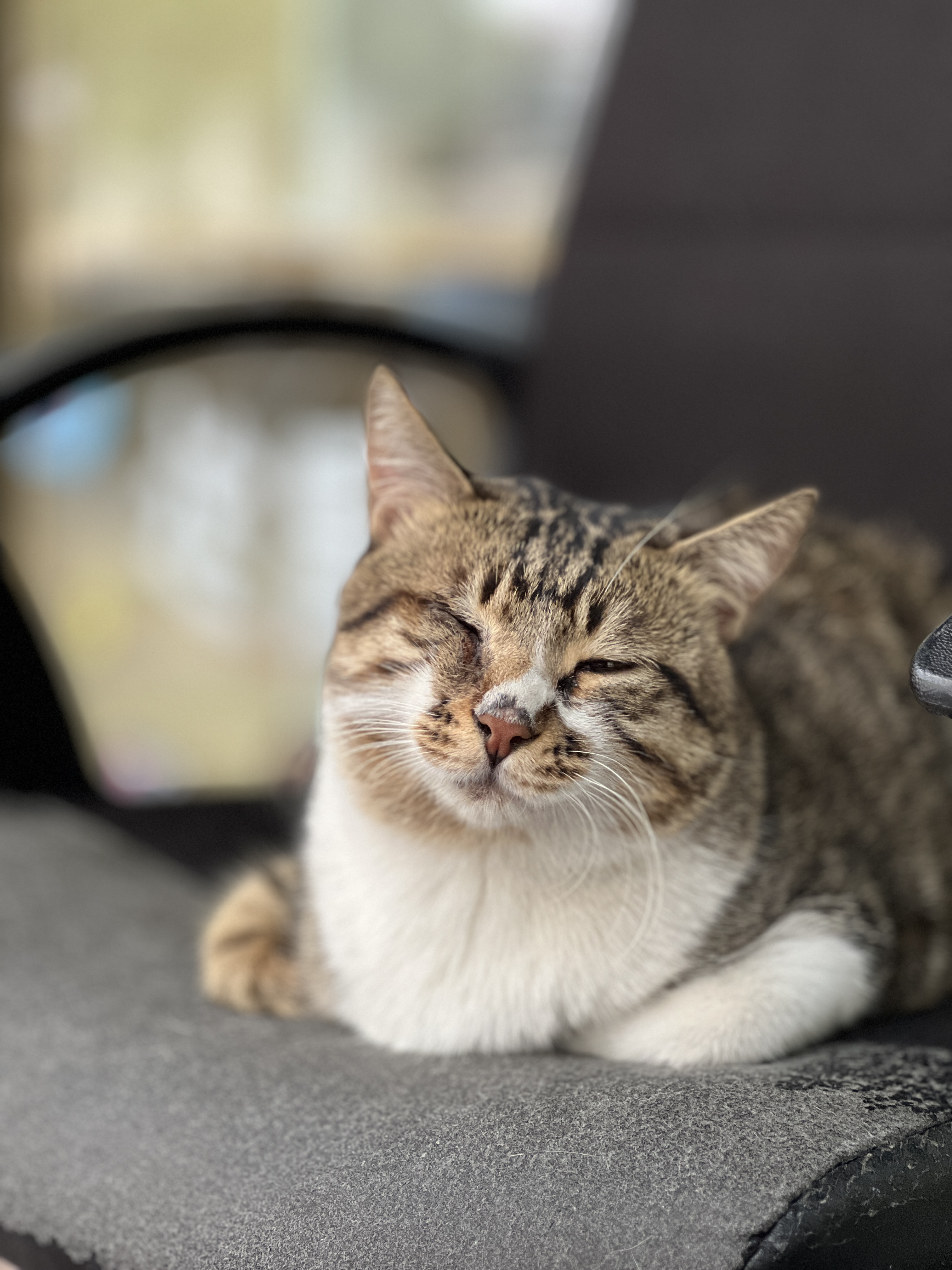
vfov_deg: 25.3
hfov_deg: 19.1
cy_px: 635
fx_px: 2824
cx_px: 476
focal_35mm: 77
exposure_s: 1/62
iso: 250
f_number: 2.8
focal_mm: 9
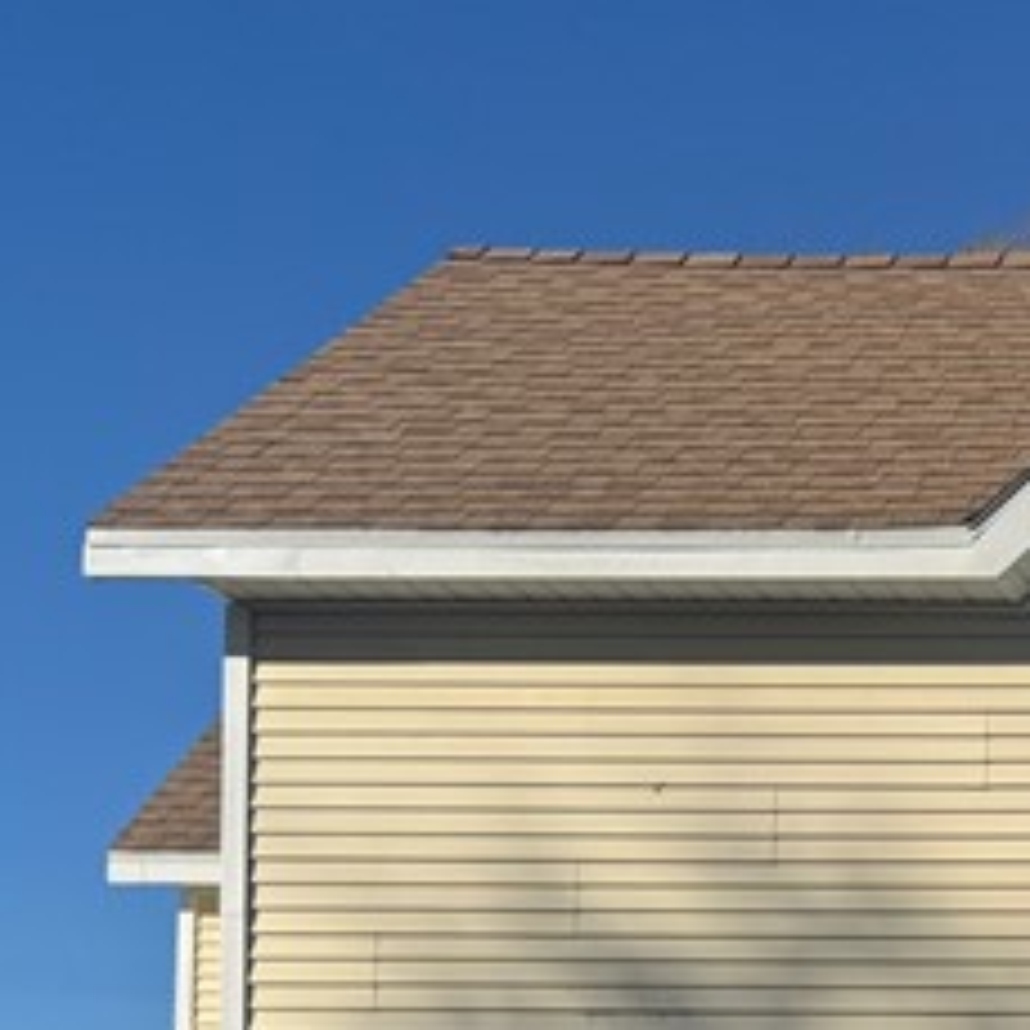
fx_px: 3198
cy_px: 1345
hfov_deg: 16.9
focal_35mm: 95
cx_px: 1462
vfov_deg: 17.2
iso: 80
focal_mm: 6.76
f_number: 1.78
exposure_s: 1/9009
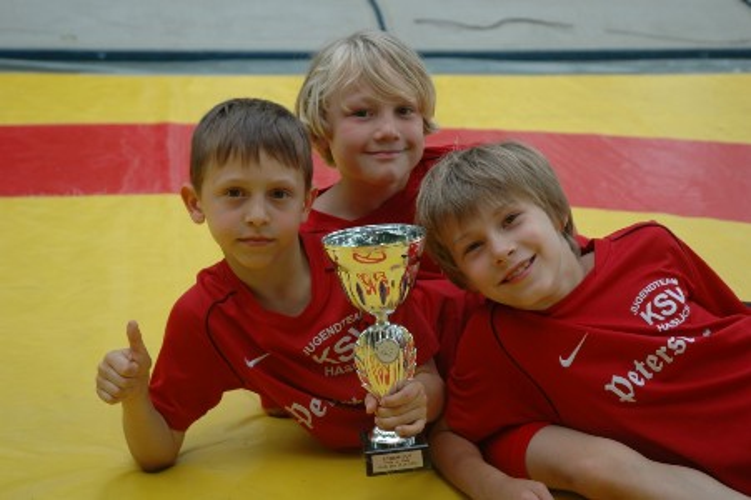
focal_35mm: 69
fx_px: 1438
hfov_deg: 29.3
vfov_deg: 19.7
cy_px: 250
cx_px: 376
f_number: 5.6
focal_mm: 46
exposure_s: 1/125
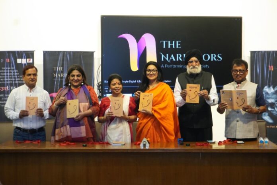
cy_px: 92
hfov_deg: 32.6
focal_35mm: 62
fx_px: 473
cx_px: 138
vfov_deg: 22.1
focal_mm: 41
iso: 1600
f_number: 5.6
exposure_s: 1/100
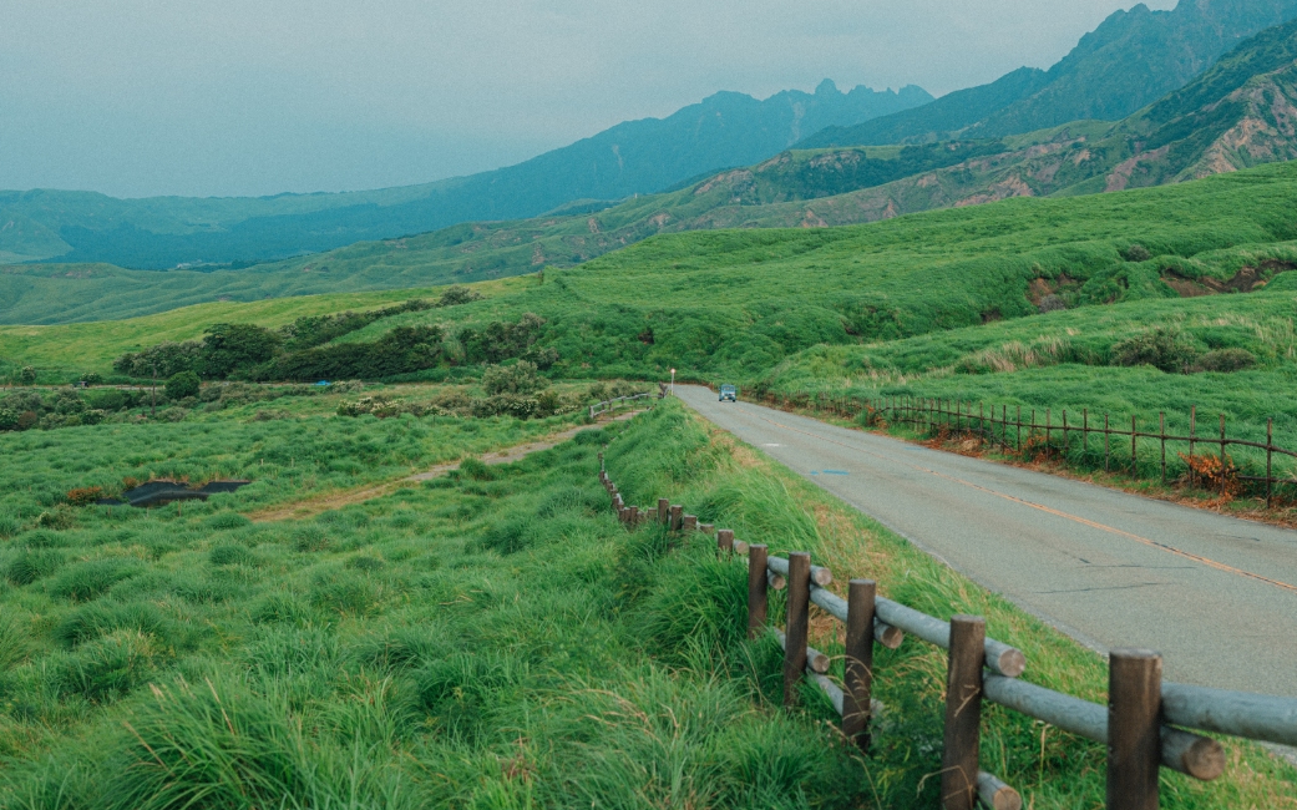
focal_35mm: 55
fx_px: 1944
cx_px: 766
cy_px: 234
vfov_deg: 23.4
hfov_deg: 36.8
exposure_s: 1/420
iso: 200
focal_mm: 45
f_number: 4
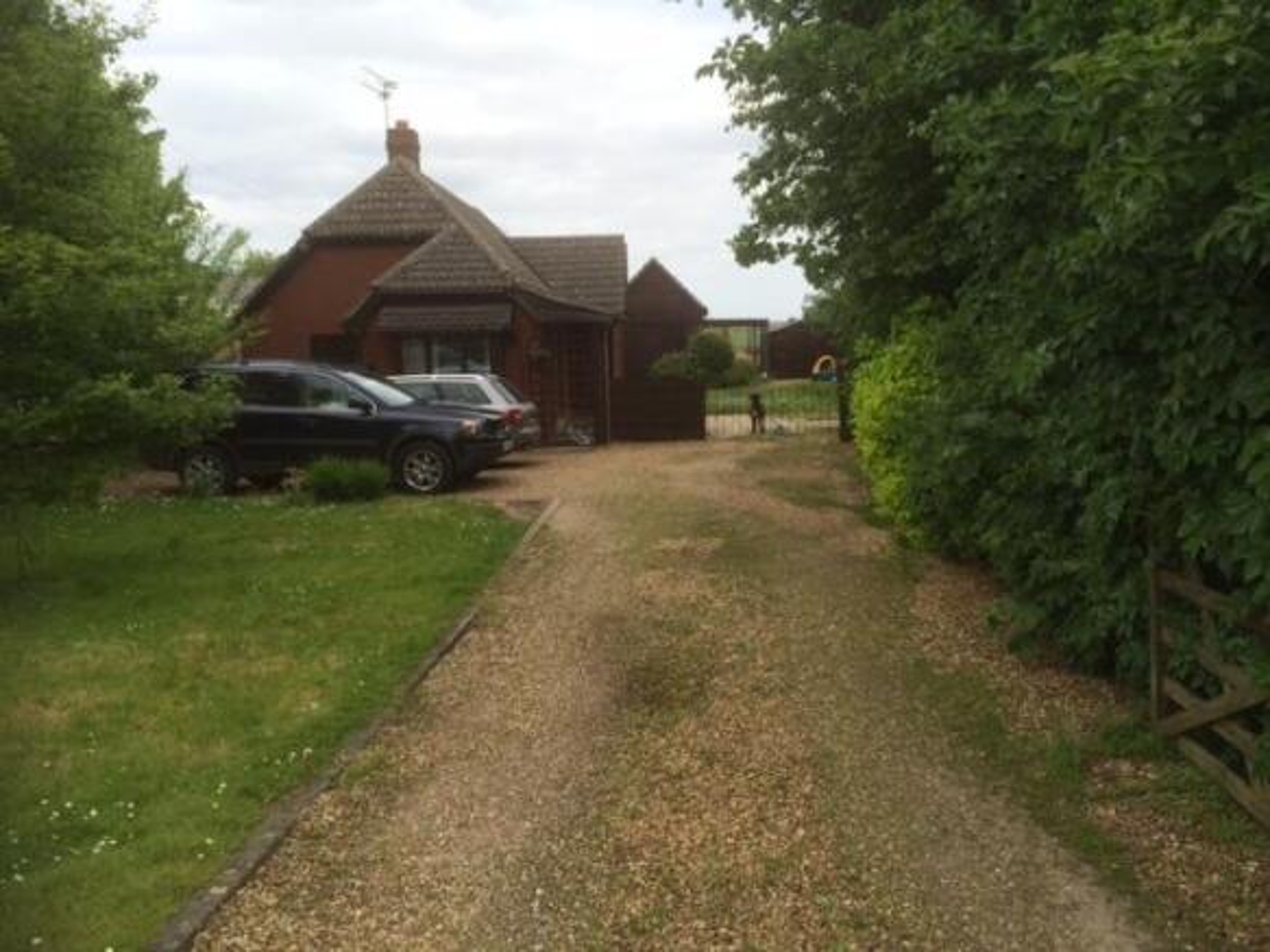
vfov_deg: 46.8
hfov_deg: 60.0
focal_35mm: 30
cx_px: 635
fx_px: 1100
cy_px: 476
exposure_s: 1/774
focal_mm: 4.12
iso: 32
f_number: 2.2
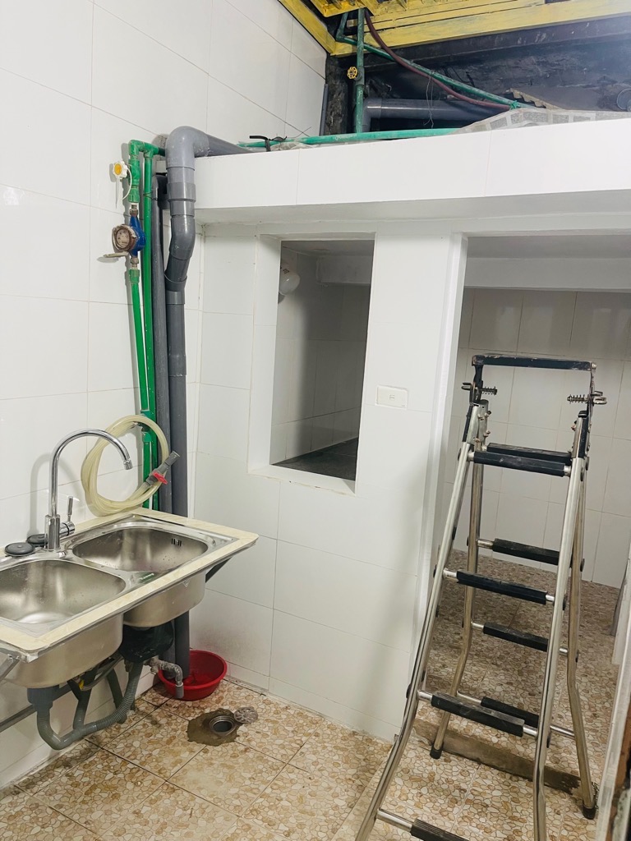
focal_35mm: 25
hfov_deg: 54.9
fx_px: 608
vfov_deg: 69.4
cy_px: 420
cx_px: 316
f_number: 1.6
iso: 64
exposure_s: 1/50
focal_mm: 5.1
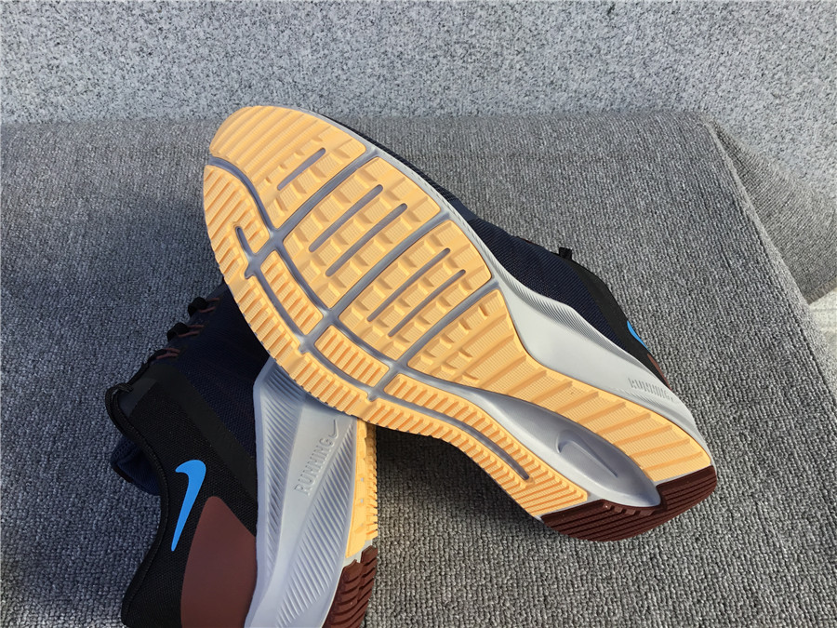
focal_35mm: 31
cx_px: 418
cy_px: 314
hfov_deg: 58.4
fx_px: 750
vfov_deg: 45.4
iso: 25
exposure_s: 1/286
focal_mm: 3.3
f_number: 2.4
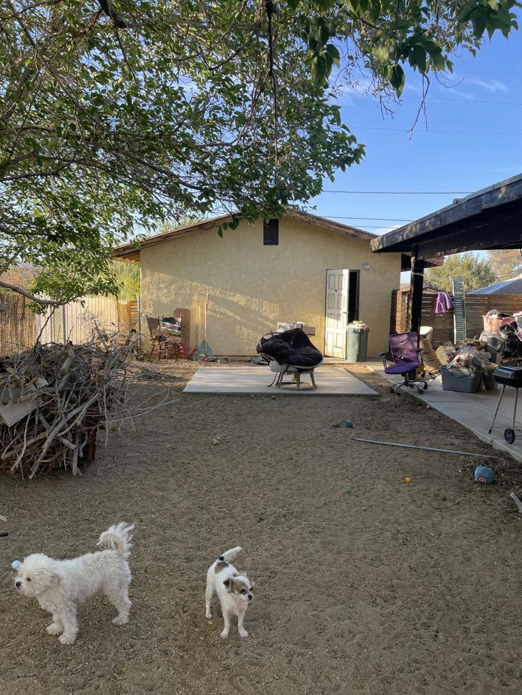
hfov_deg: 54.9
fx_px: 503
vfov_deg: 69.4
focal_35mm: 25
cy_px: 348
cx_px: 261
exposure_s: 1/518
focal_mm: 5.1
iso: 32
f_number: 1.6
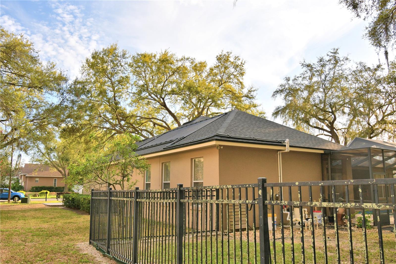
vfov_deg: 43.6
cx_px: 198
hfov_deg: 61.9
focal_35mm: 30
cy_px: 132
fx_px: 330
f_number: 7.1
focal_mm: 20
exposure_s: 1/250
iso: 100
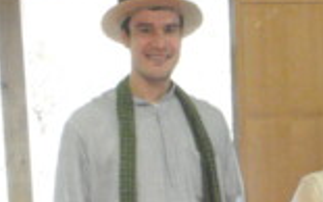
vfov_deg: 9.6
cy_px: 250
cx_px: 415
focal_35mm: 134
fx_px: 1180
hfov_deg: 14.9
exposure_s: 1/40
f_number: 4.4
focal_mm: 8.89
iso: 800
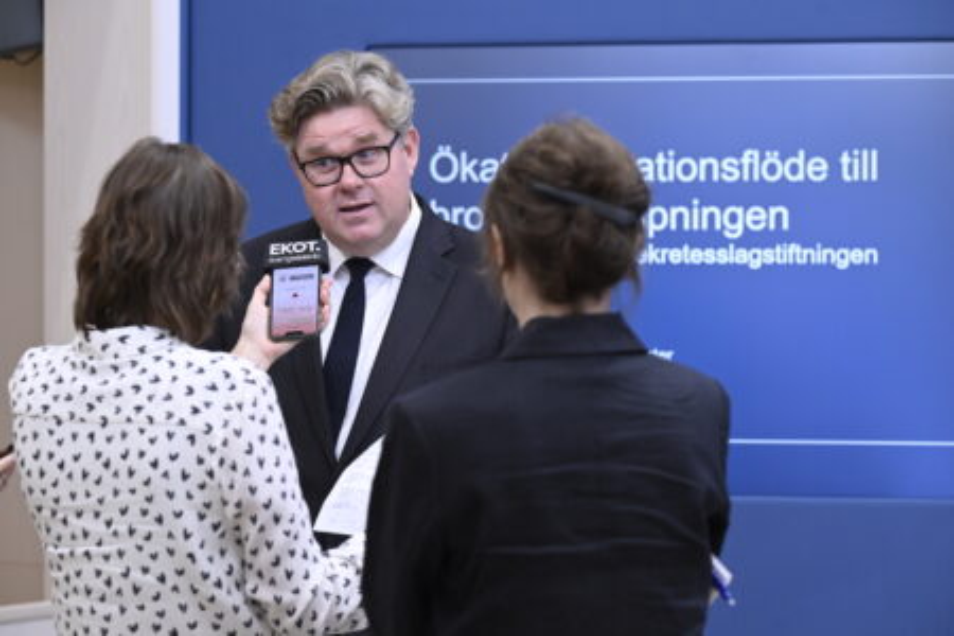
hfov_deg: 17.8
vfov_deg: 11.9
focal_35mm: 115
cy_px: 318
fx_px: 3047
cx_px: 477
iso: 2000
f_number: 5
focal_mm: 115
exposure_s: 1/200
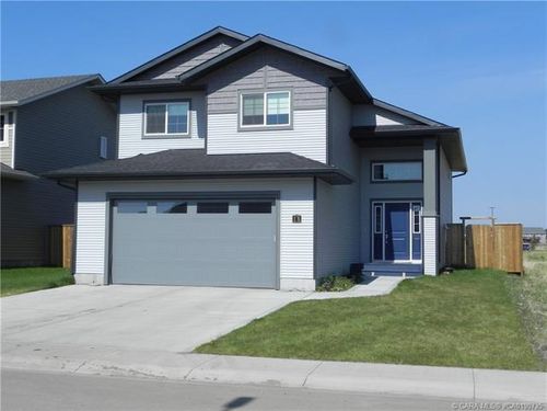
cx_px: 274
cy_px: 206
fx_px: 727
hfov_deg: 41.2
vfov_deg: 31.5
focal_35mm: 46
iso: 160
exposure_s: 1/457
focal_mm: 8.2
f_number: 8
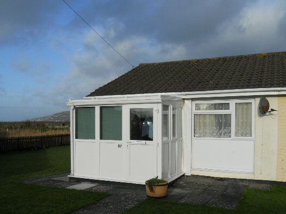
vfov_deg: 40.5
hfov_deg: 52.6
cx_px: 136
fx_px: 289
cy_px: 130
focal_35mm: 35
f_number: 3.2
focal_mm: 4.9
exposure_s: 1/1250
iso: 80
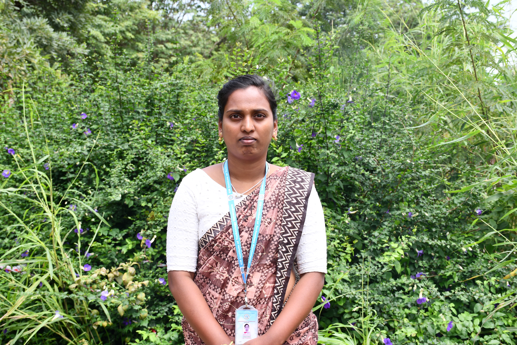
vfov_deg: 28.1
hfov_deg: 41.1
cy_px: 172
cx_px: 258
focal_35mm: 48
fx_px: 689
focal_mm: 32
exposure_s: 1/250
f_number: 6.3
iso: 200
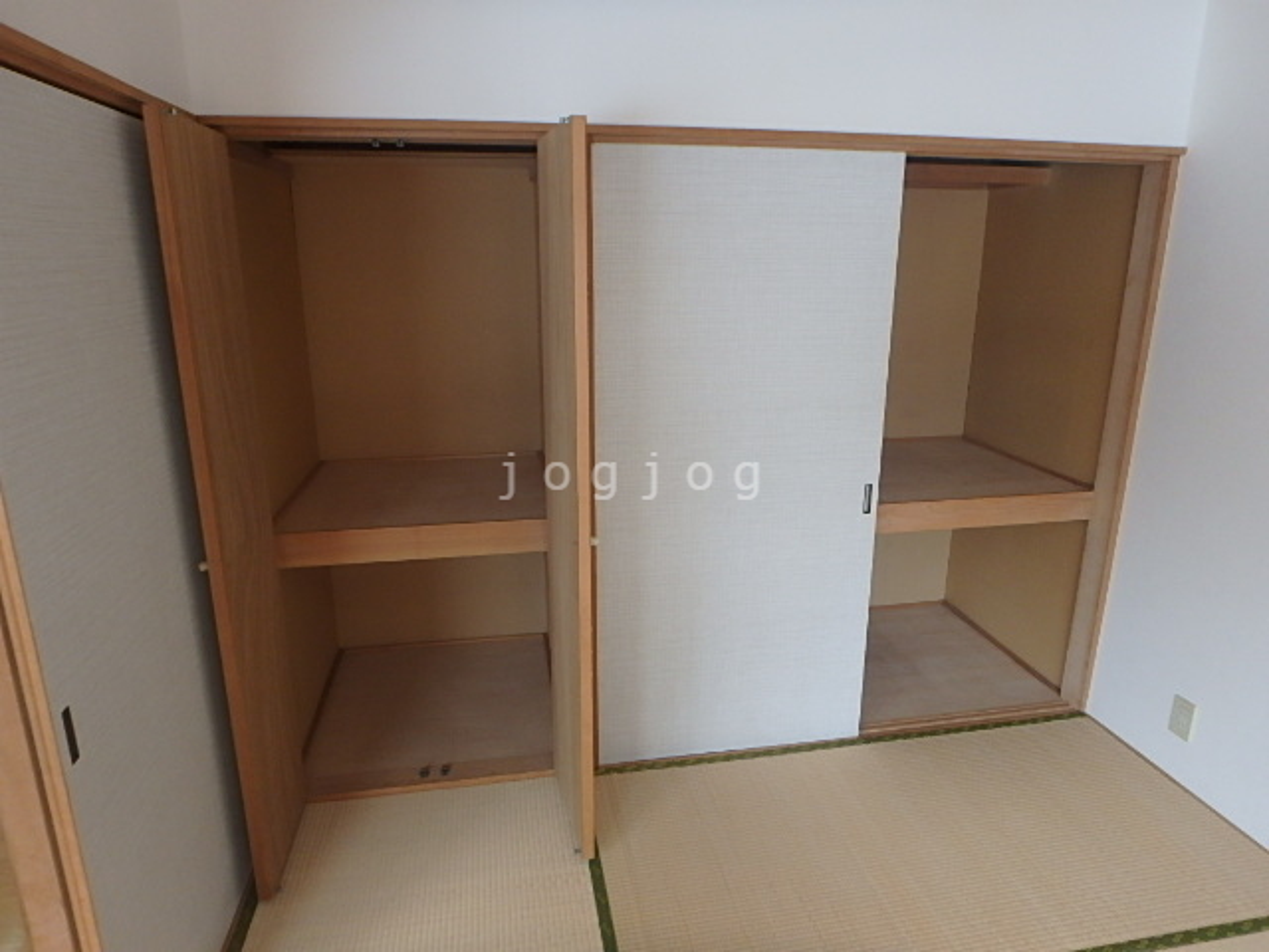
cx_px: 634
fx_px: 770
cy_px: 476
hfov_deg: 79.0
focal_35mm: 21
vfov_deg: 63.4
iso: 200
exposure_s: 1/60
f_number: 3.5
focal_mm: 3.7
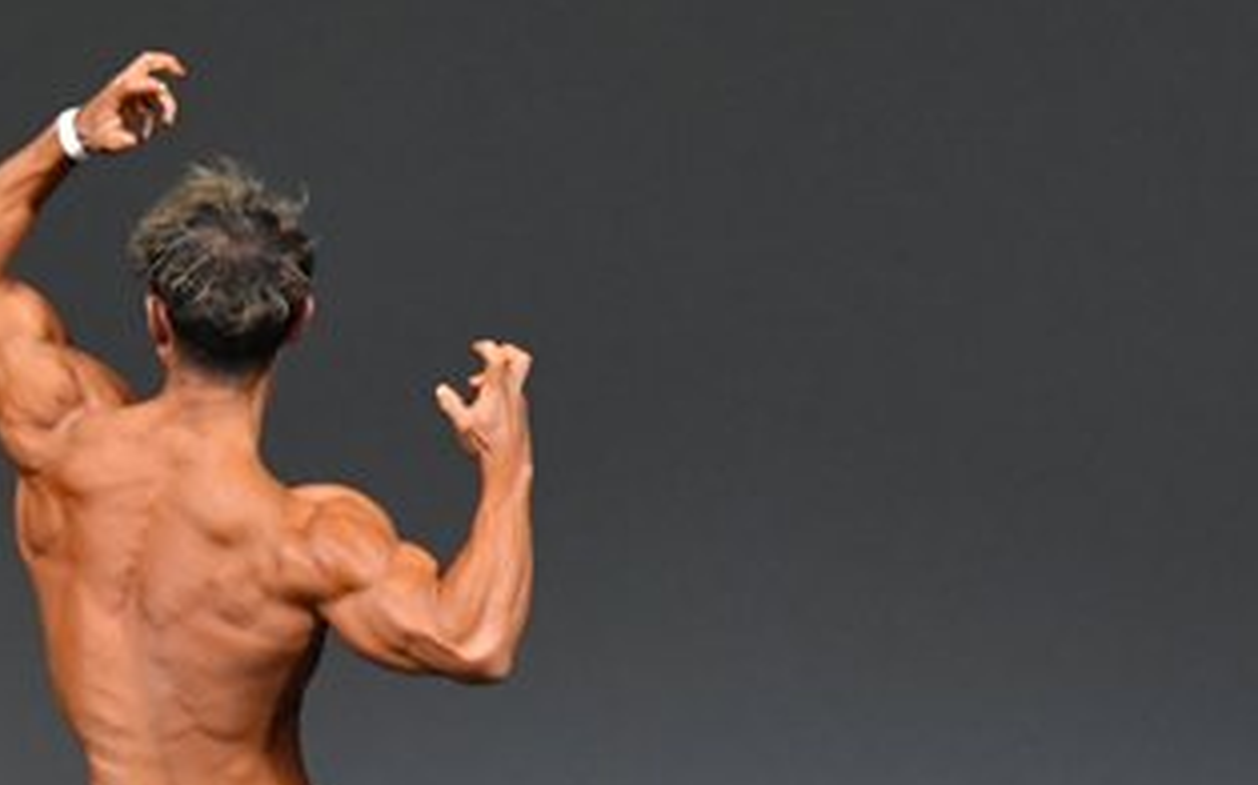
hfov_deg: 2.9
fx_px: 24573
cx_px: 226
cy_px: 761
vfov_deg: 1.8
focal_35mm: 717
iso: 4000
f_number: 5.6
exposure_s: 1/400
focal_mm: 190
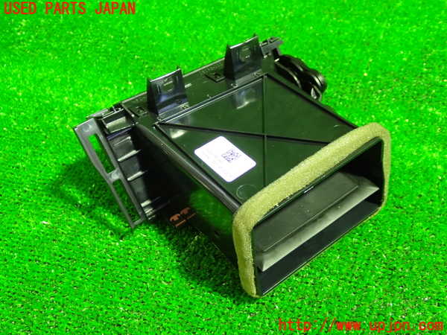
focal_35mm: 41
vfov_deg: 35.1
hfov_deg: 45.8
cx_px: 224
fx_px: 529
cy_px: 168
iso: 1250
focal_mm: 7.31
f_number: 2.8
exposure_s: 1/30
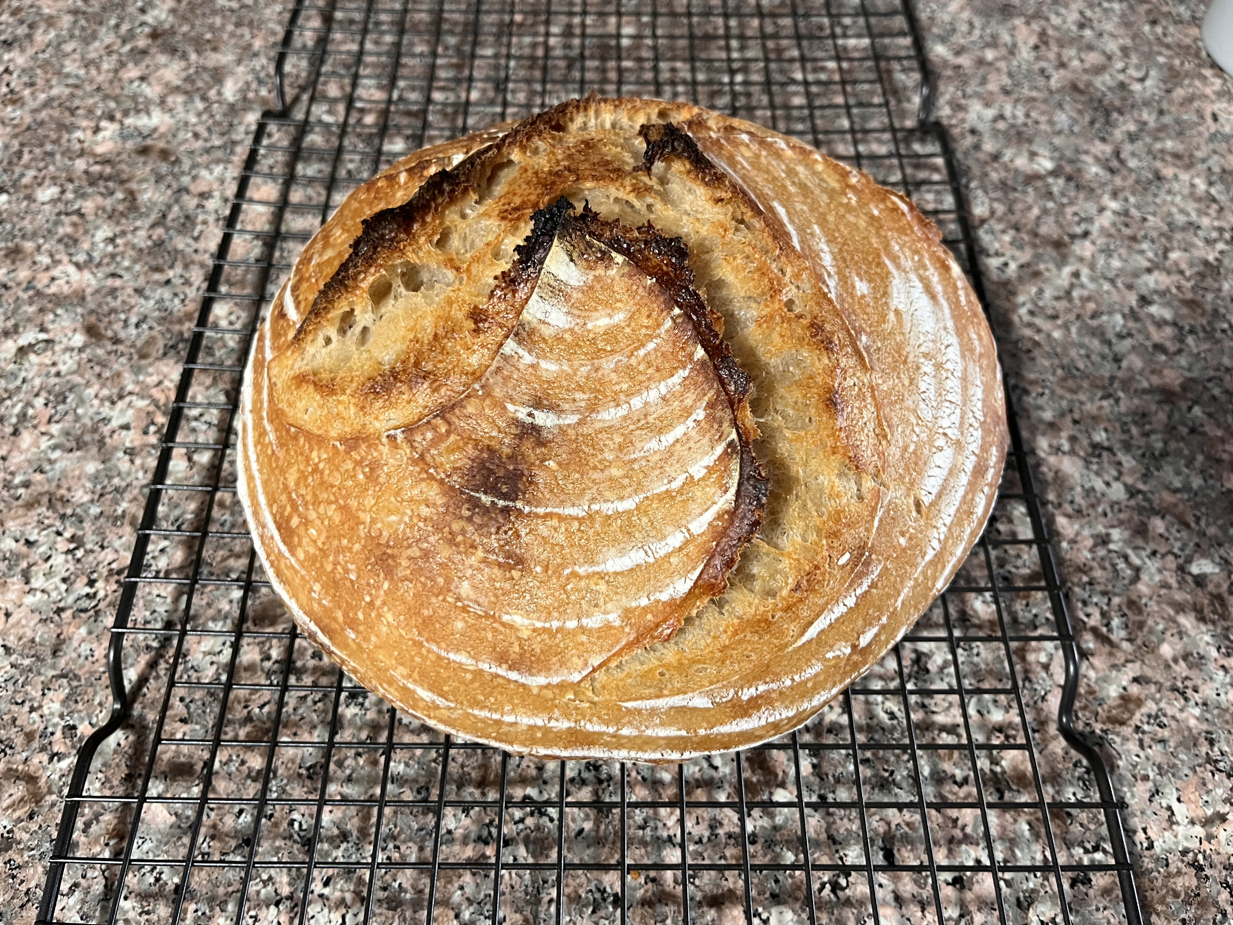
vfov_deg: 51.3
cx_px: 596
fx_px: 962
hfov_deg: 65.3
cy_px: 450
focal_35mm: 27
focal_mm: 5.1
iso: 320
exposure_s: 1/60
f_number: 1.6
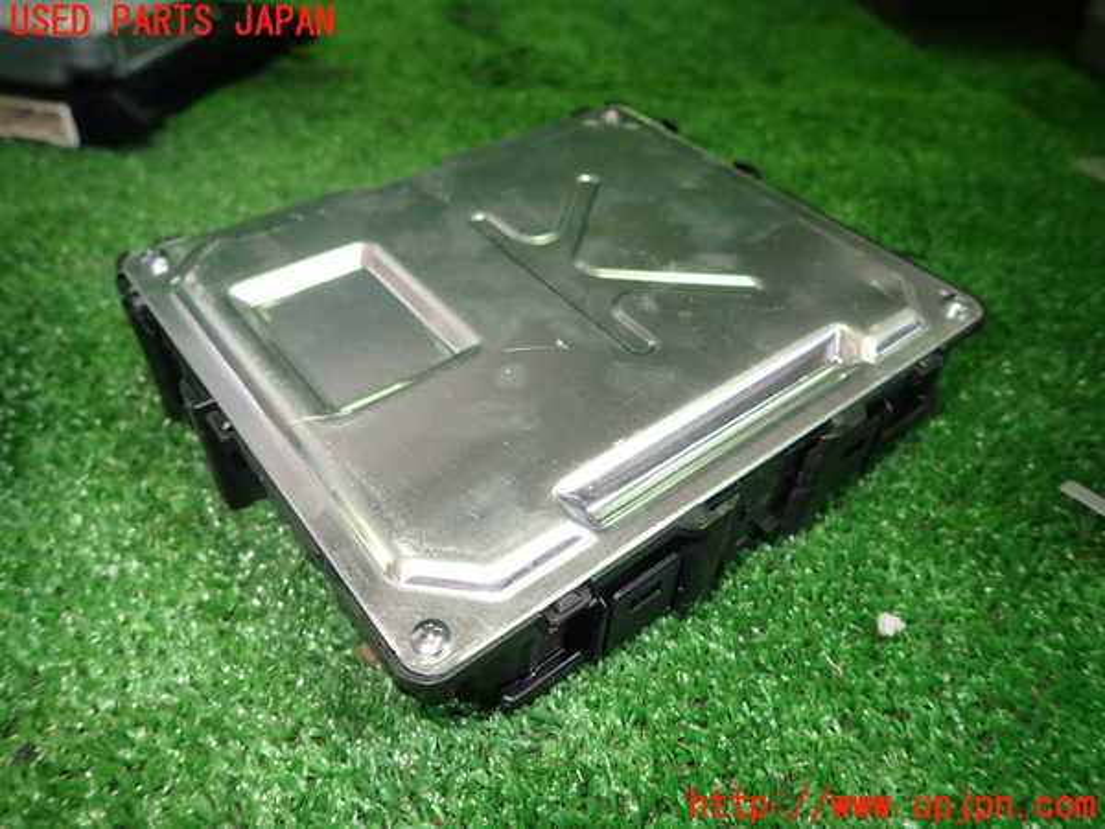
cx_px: 552
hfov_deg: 69.4
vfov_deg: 54.9
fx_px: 798
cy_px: 414
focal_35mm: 25
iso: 200
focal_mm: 4.5
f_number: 2
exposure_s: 1/40
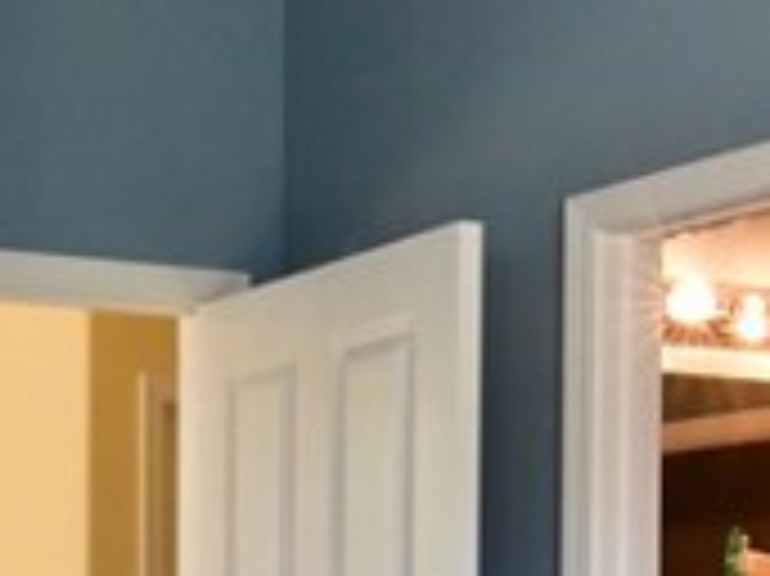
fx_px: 2045
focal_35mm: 92
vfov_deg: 15.1
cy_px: 808
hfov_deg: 20.3
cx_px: -81
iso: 2000
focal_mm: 11
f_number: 13
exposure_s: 1/30
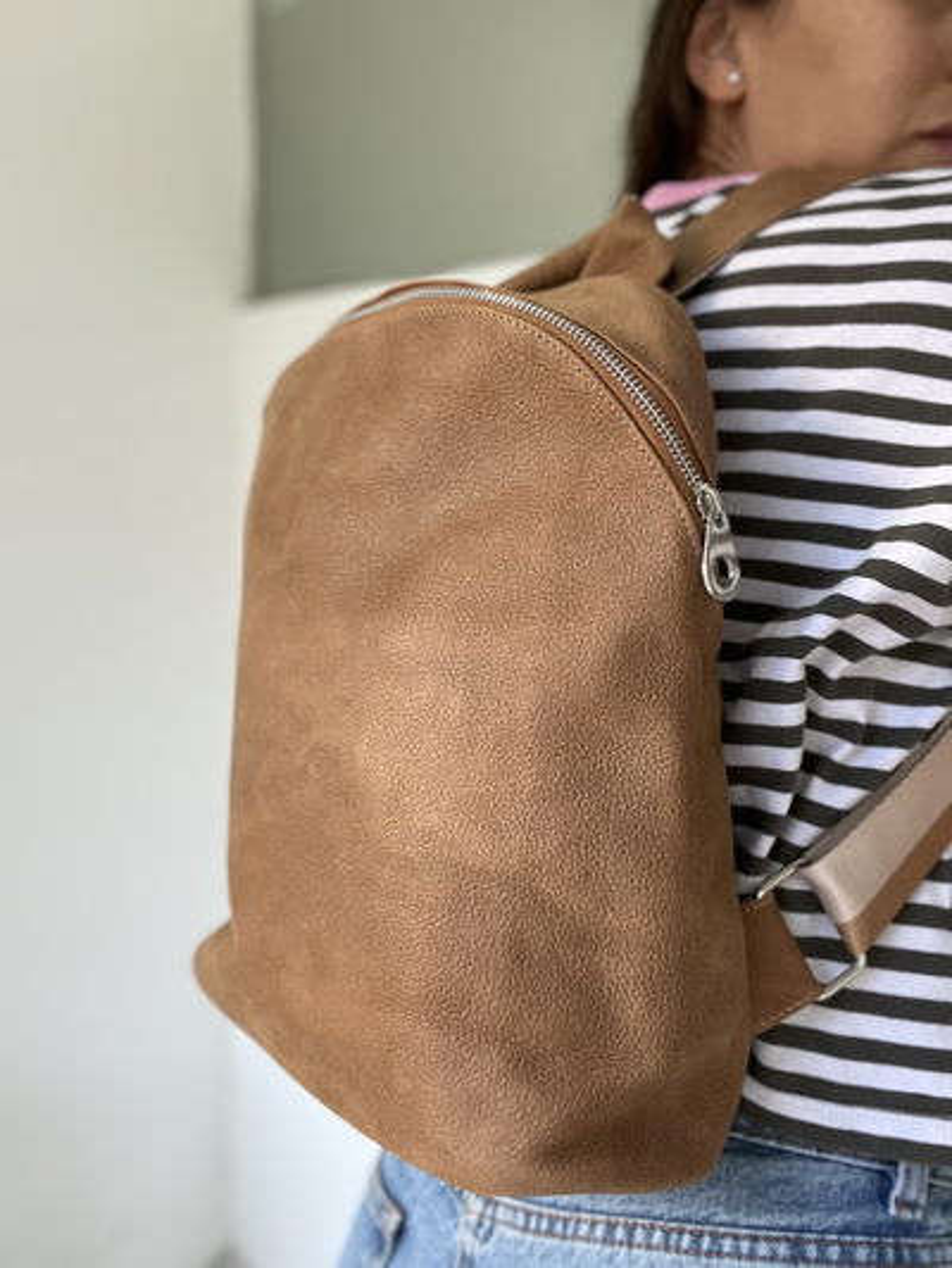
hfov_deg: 46.8
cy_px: 634
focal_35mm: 30
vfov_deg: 60.0
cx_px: 476
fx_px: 1100
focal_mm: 2.71
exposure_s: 1/73
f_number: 2.2
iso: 100
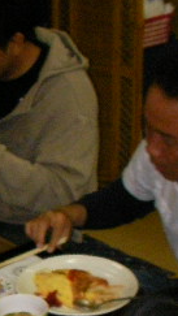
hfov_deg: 10.3
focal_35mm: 109
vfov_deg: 19.4
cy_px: 265
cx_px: -178
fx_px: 913
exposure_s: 1/30
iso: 400
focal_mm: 6.3
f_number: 5.6
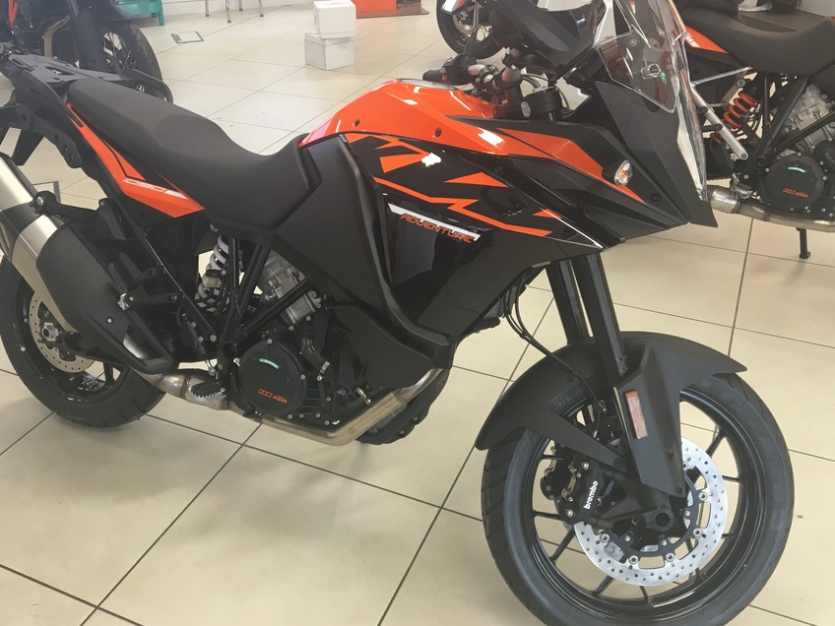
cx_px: 370
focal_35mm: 35
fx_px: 844
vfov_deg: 40.6
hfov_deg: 52.5
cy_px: 264
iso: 80
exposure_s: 1/33
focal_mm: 4.15
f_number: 2.2
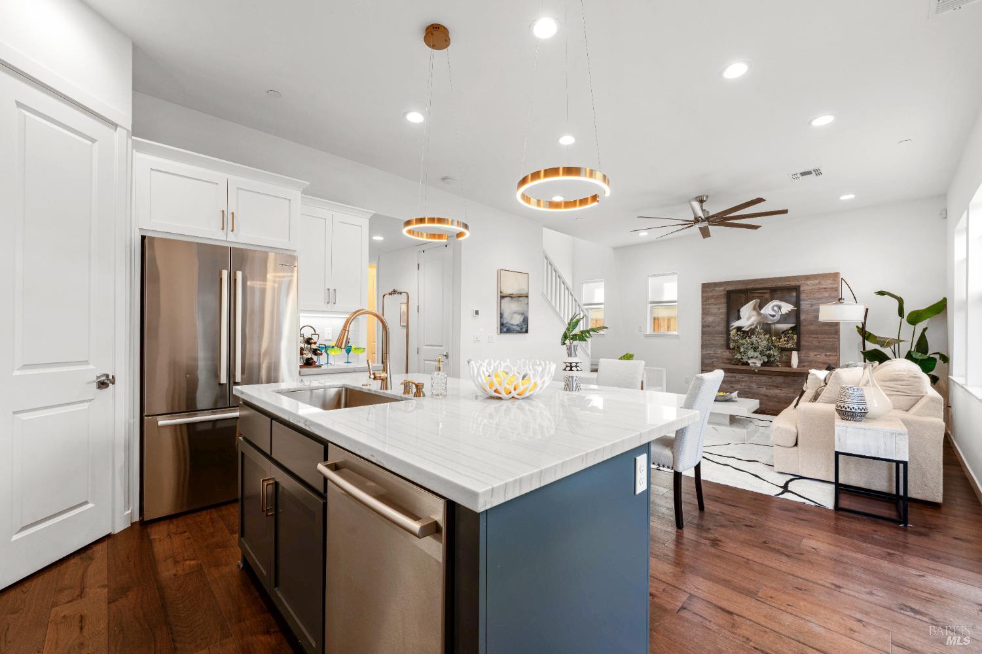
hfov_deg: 104.3
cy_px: 327
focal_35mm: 14
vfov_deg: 81.2
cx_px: 491
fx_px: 382
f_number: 10
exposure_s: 1/4
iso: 100
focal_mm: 14
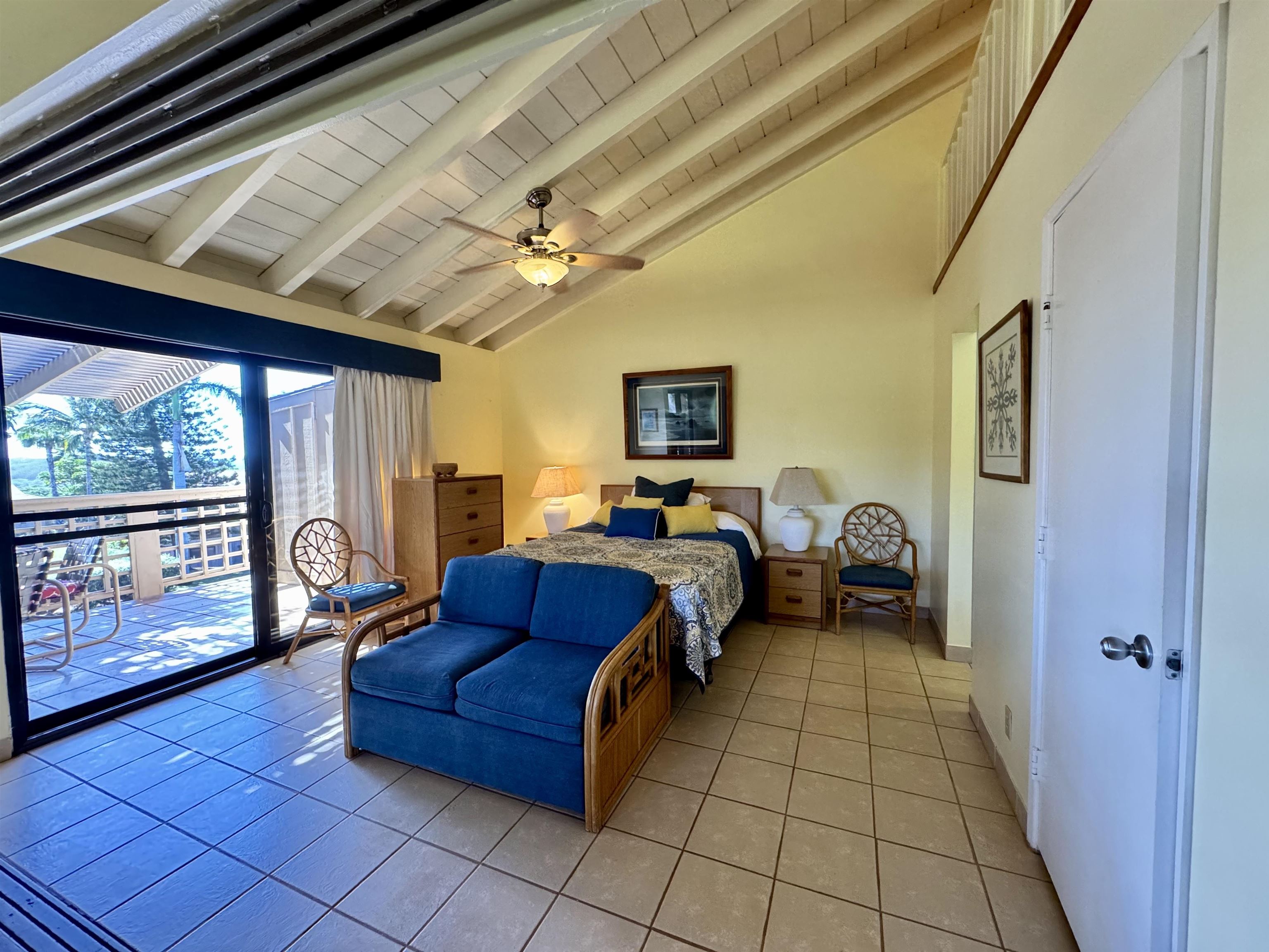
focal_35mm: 14
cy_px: 476
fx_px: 513
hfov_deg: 102.1
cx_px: 634
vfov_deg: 85.7
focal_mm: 2.22
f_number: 2.2
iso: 320
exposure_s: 1/120
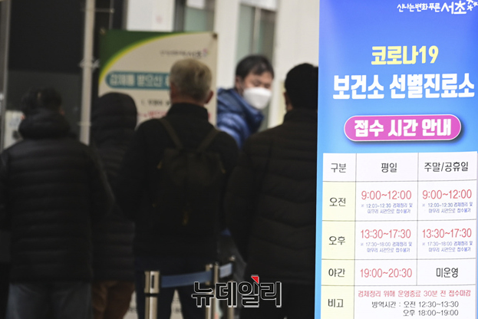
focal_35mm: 298
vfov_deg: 4.6
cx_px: 235
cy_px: 158
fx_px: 3958
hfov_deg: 6.9
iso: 1000
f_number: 5.6
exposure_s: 1/320
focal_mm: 290
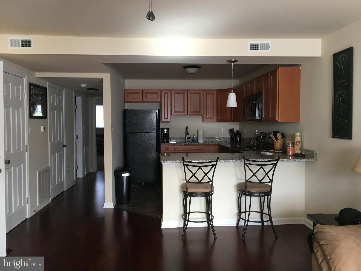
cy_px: 136
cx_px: 180
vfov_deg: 48.2
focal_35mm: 29
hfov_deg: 61.7
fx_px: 302
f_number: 2.2
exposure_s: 1/15
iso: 40
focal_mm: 4.15
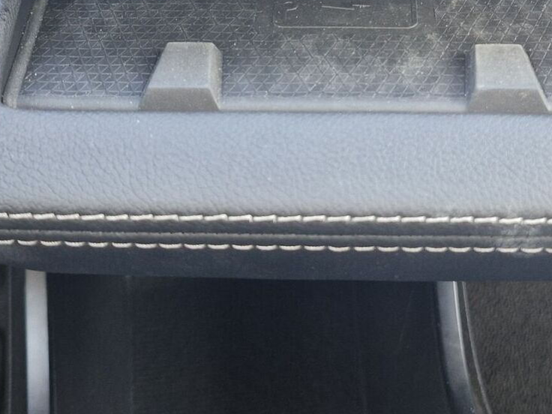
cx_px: 338
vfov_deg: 23.3
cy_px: -5
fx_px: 957
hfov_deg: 32.1
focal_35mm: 60
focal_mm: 5.54
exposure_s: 1/50
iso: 250
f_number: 1.8
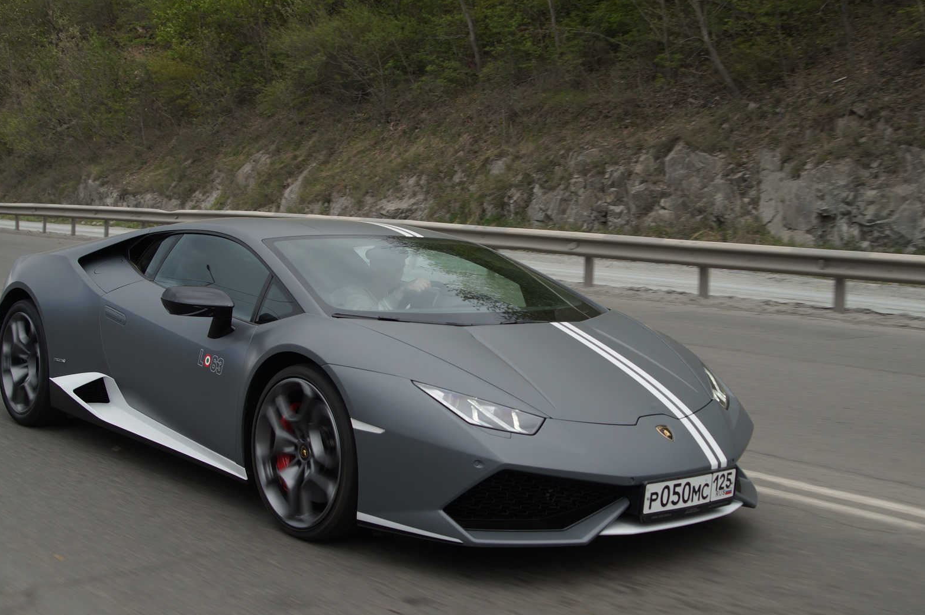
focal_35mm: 43
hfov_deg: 45.5
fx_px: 1104
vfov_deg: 31.1
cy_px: 309
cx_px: 466
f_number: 5
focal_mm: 28
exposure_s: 1/320
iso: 100
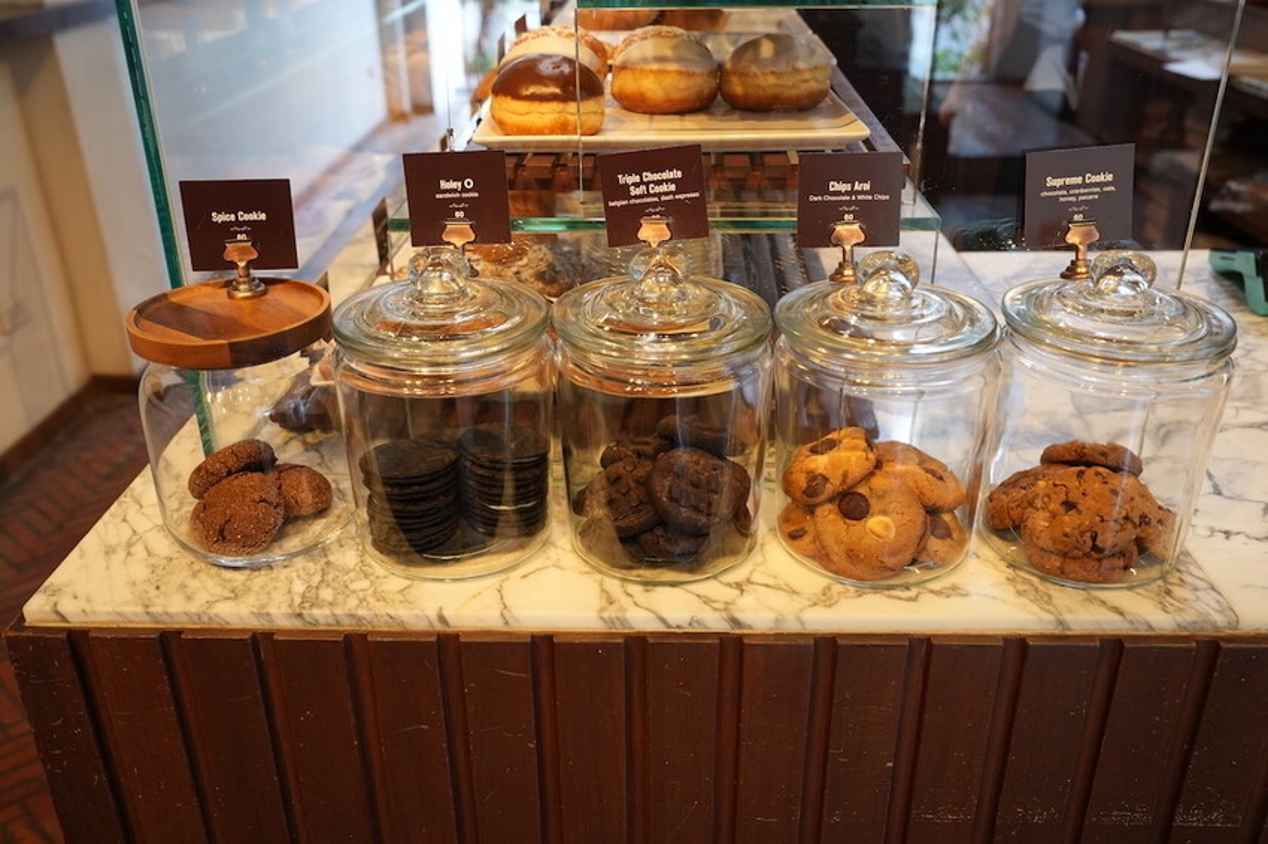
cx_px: 634
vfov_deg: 41.1
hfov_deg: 58.7
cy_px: 422
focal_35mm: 32
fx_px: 1127
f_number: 5
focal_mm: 32
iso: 1250
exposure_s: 1/100
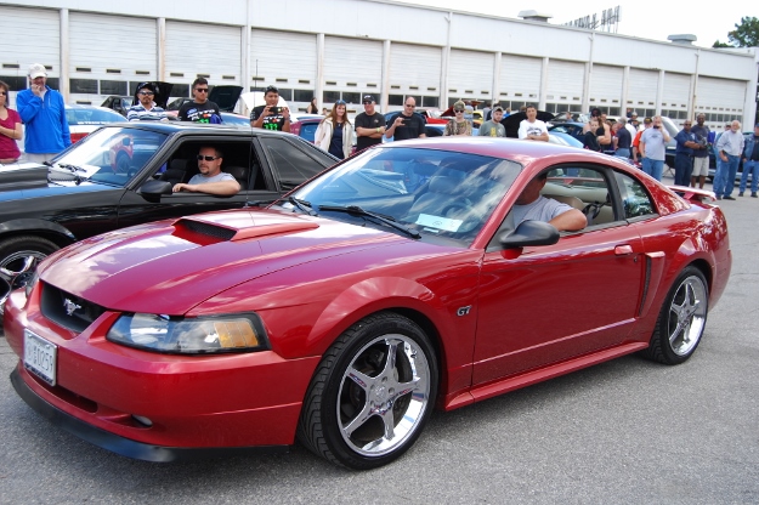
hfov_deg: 48.5
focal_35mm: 40
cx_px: 384
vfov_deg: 33.4
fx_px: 843
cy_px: 252
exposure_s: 1/125
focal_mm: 26
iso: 140
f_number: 5.6
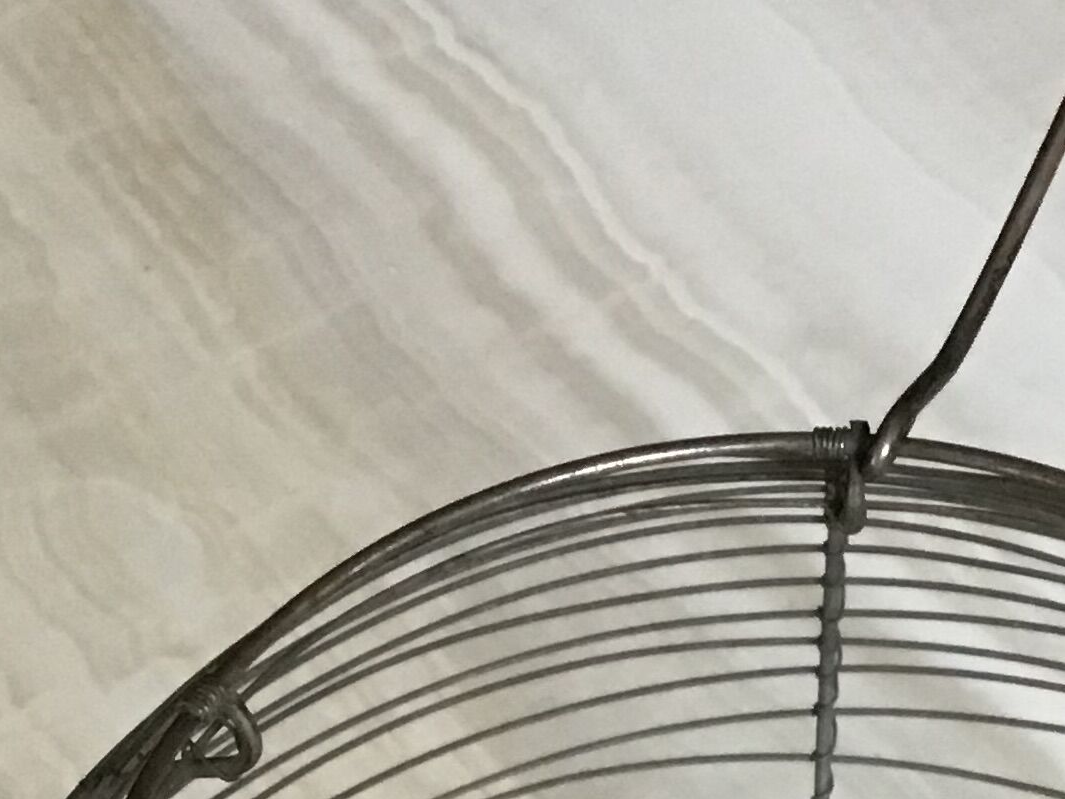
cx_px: 788
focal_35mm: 95
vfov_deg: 14.9
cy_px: 1008
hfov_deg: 20.5
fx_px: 2923
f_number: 2.4
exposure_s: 1/33
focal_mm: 3.3
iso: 160
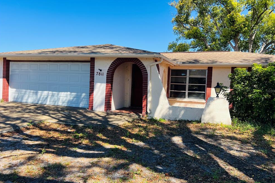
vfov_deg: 46.4
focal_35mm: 28
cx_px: 140
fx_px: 214
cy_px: 91
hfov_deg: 65.5
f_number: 1.5
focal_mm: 5.7
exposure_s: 1/2165
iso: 50
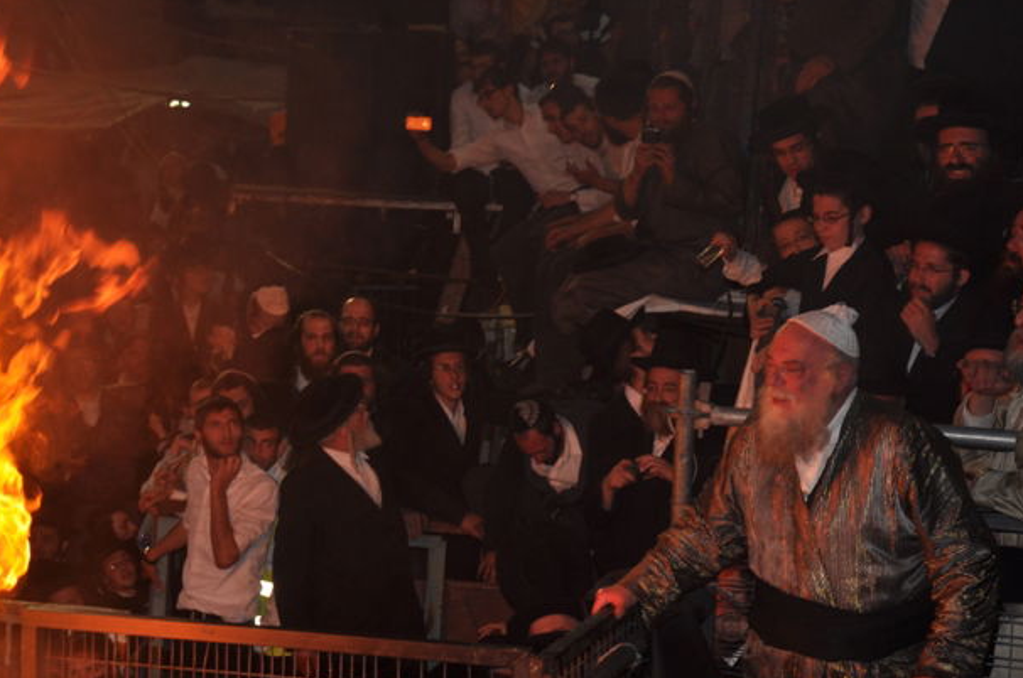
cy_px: 321
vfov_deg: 14.4
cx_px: 355
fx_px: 2695
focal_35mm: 95
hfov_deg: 21.4
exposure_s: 1/125
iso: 200
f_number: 5.6
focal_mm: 48
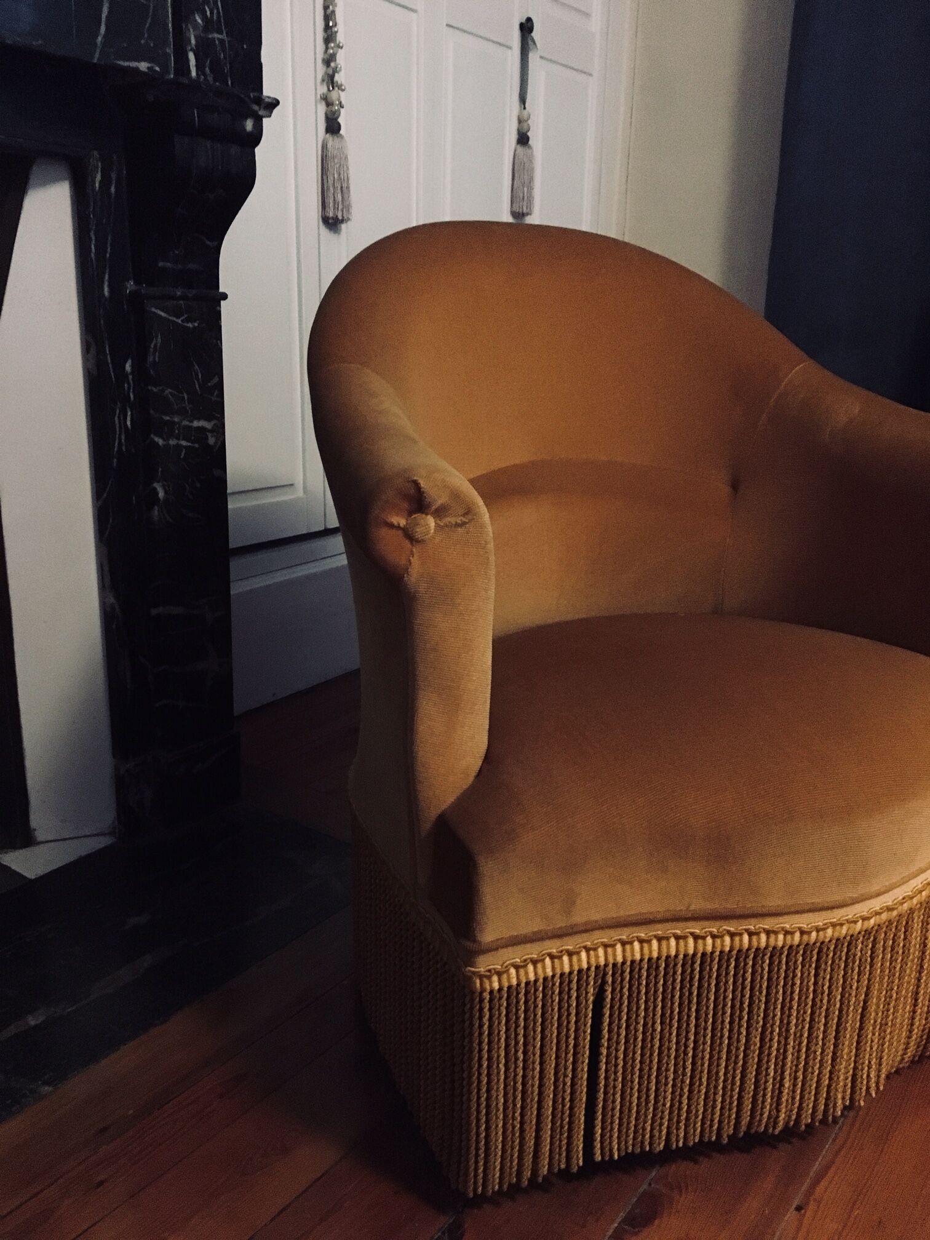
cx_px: 465
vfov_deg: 61.7
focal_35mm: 29
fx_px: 1039
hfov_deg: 48.2
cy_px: 620
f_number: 2.2
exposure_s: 1/17
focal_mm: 4.15
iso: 800
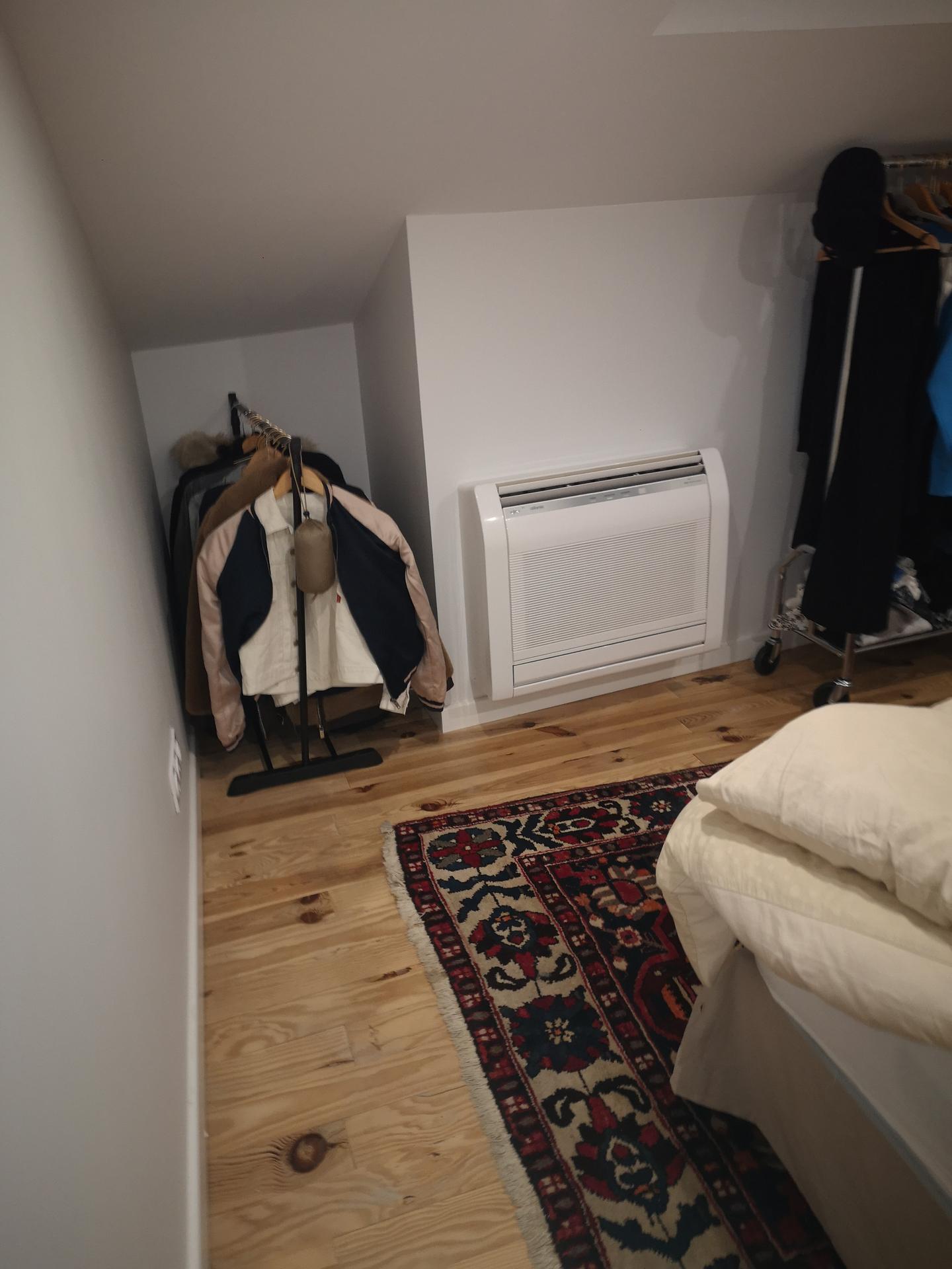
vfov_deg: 65.3
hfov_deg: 51.4
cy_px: 634
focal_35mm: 27
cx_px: 476
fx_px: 990
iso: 160
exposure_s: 1/50
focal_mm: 3.95
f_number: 1.8
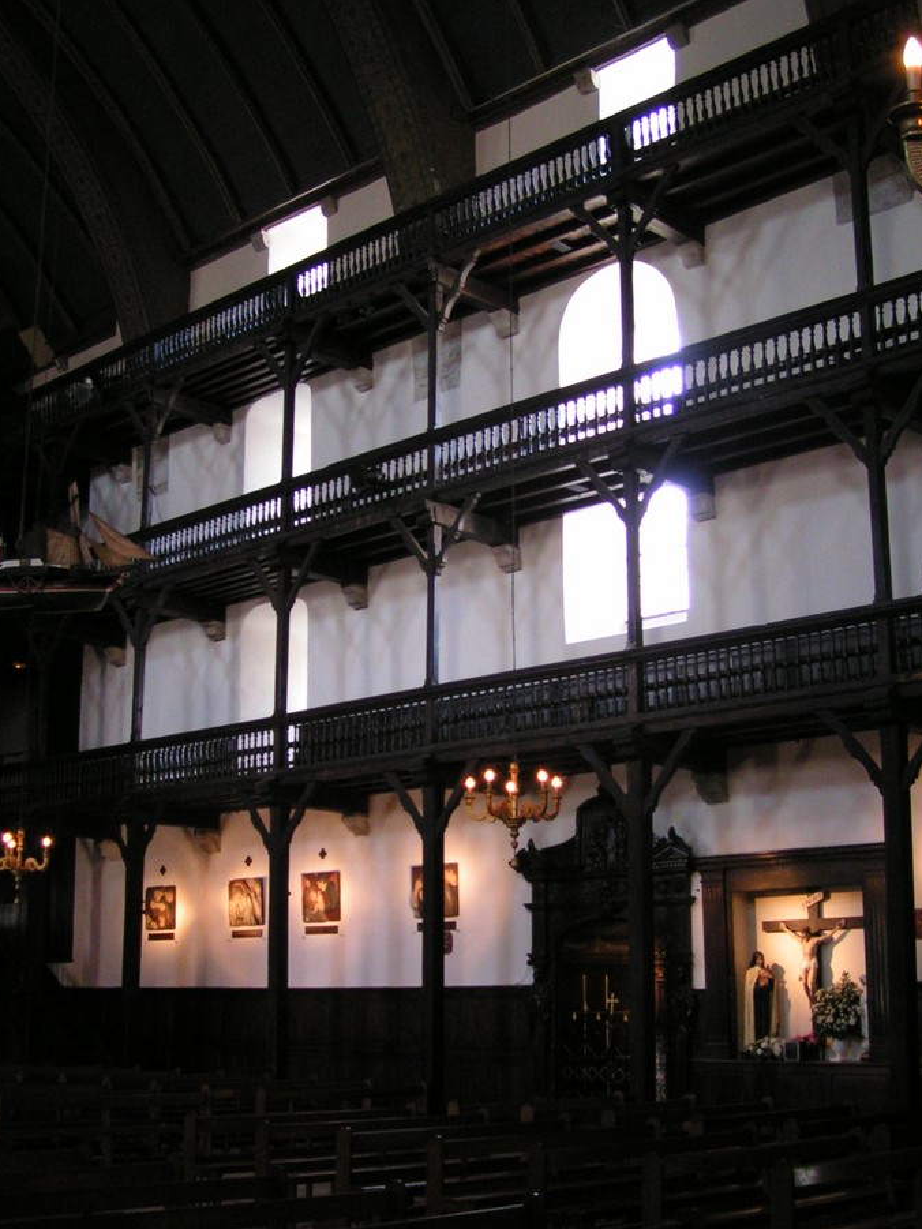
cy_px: 660
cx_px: 427
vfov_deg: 42.0
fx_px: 1598
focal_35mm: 45
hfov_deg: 32.2
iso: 200
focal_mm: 5.8
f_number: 2.8
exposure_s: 1/15
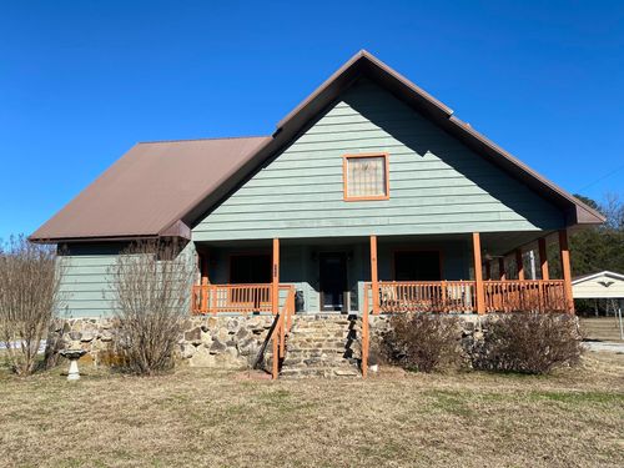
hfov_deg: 67.3
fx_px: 469
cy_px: 234
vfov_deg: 53.1
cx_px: 312
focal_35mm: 26
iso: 32
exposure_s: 1/2688
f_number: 1.8
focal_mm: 4.25
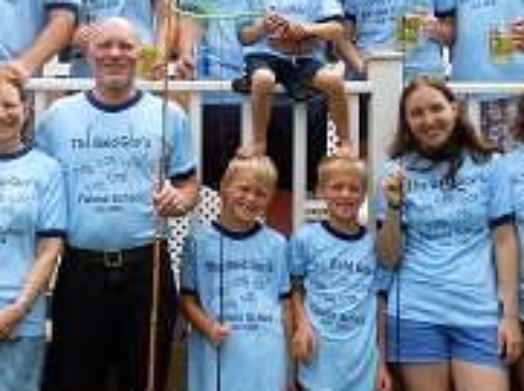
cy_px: 172
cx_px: 104
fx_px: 937
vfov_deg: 23.6
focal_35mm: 62
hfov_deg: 30.5
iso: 80
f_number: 2.7
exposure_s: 1/500
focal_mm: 5
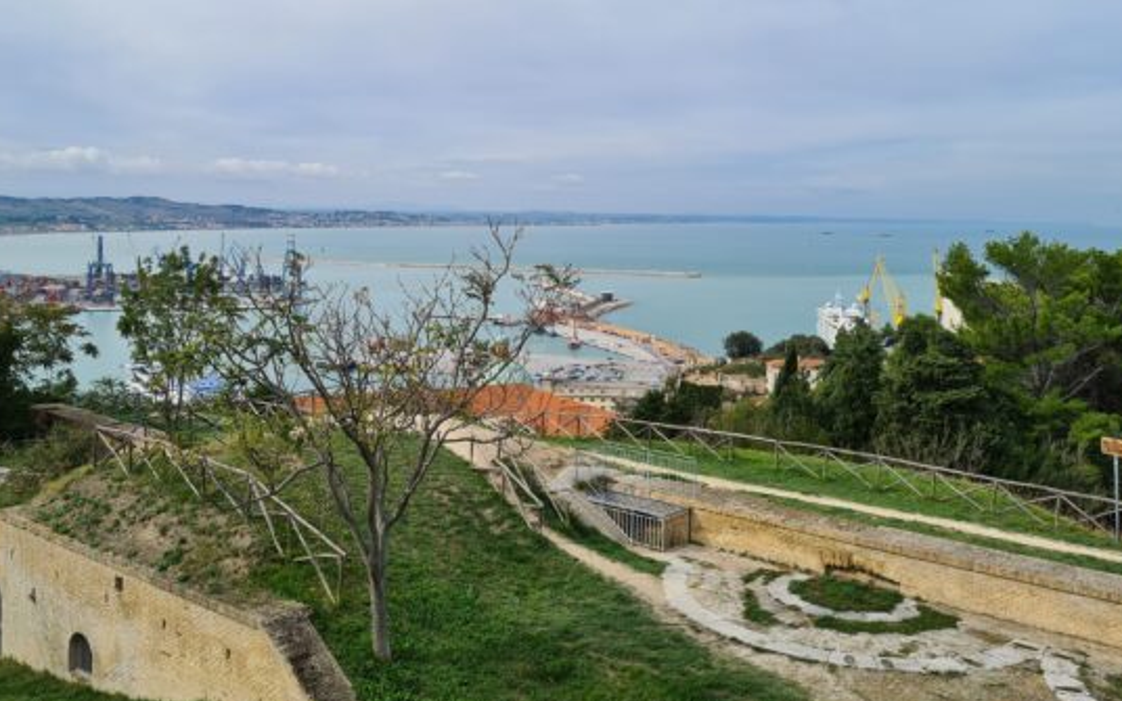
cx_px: 479
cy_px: 244
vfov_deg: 35.1
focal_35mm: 36
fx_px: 1101
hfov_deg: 53.8
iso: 50
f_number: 1.8
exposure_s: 1/3352
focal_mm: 5.4
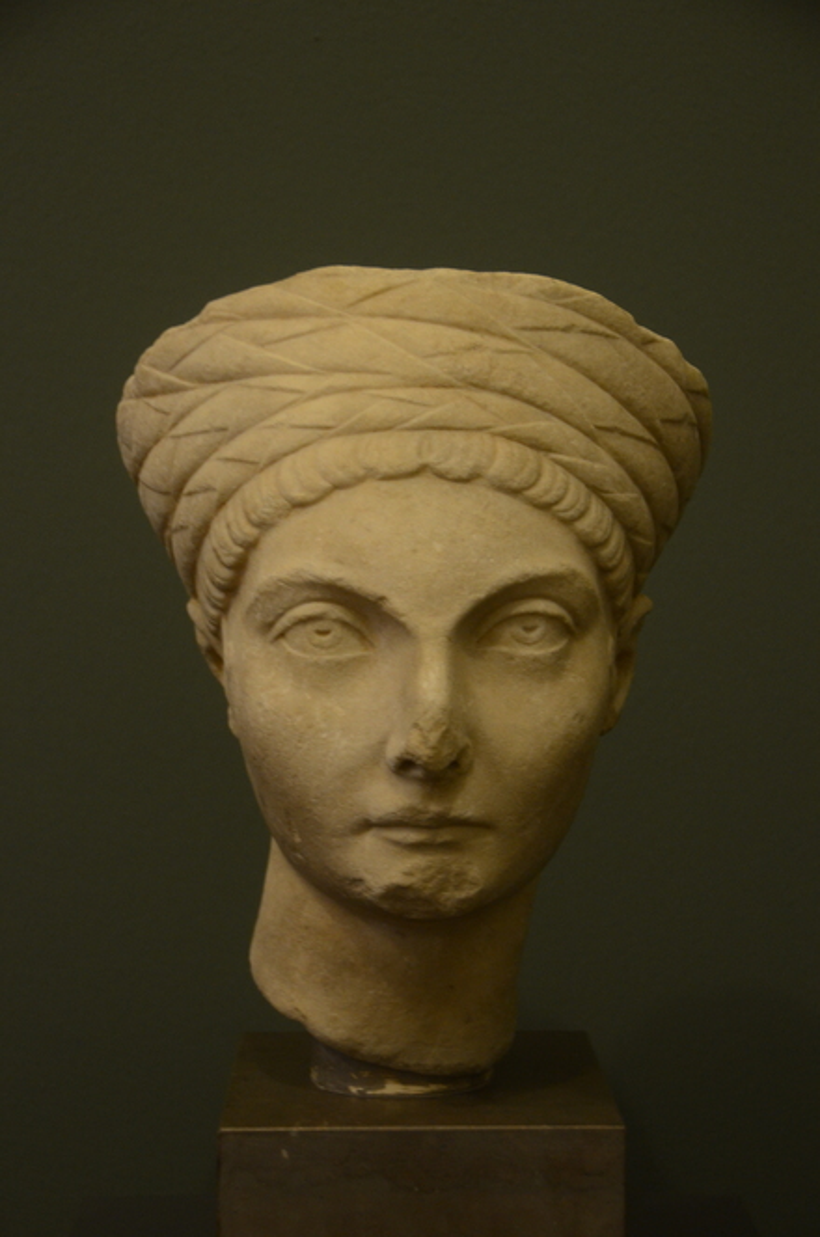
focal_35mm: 69
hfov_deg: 19.7
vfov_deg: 29.3
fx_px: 2367
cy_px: 618
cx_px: 410
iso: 1250
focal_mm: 46
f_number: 4.5
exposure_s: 1/8
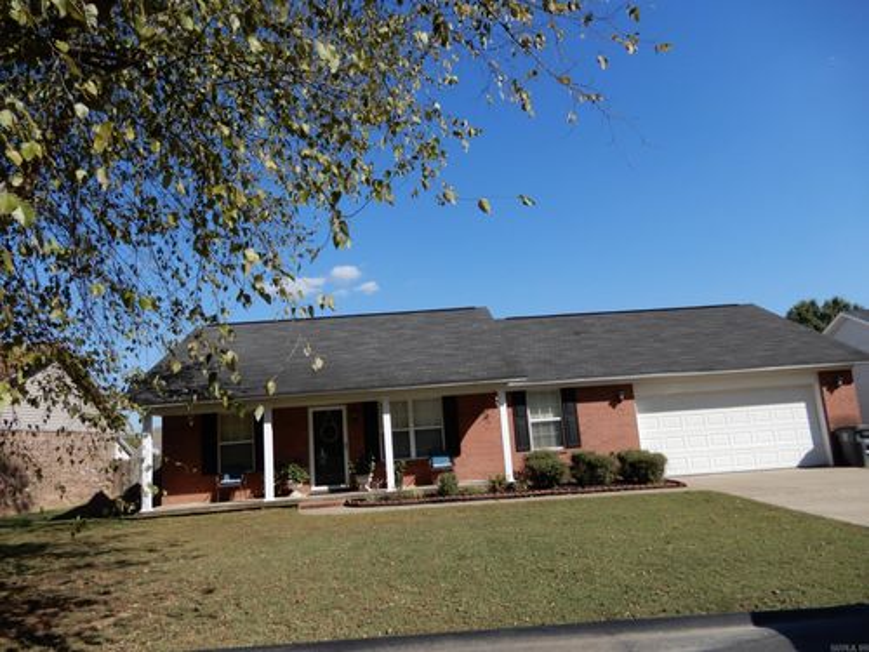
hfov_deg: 71.6
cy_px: 326
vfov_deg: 56.8
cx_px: 434
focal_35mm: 24
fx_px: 602
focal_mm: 4.3
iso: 80
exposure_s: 1/1000
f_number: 3.4
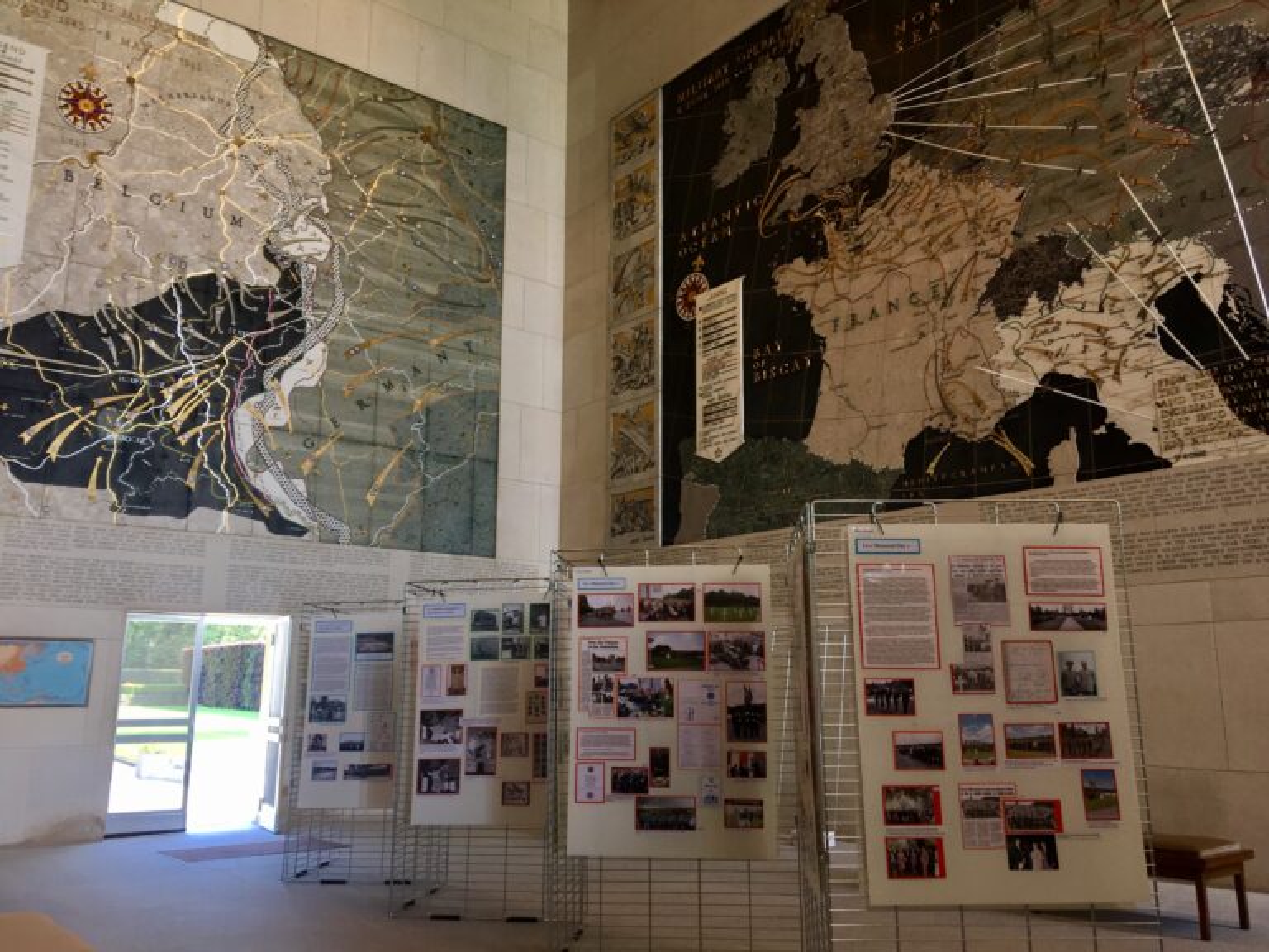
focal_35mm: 29
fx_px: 1063
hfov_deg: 61.7
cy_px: 476
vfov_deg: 48.2
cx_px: 634
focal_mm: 4.15
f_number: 2.2
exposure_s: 1/50
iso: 25
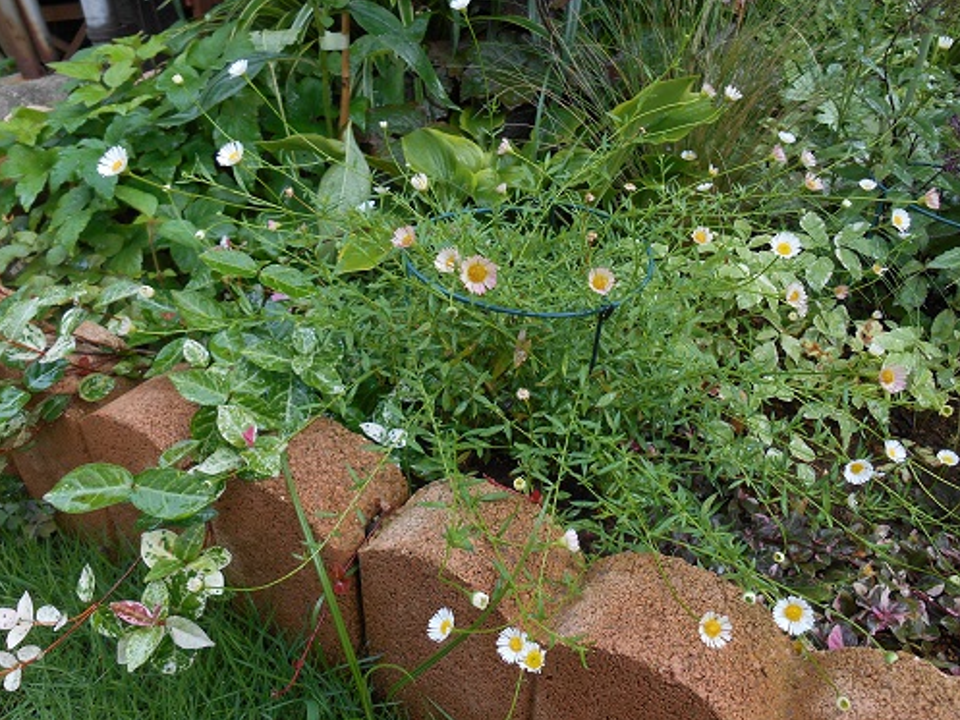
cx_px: 493
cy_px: 366
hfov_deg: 65.3
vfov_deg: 51.4
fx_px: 749
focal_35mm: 27
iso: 80
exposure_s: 1/60
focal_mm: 4.7
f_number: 3.4
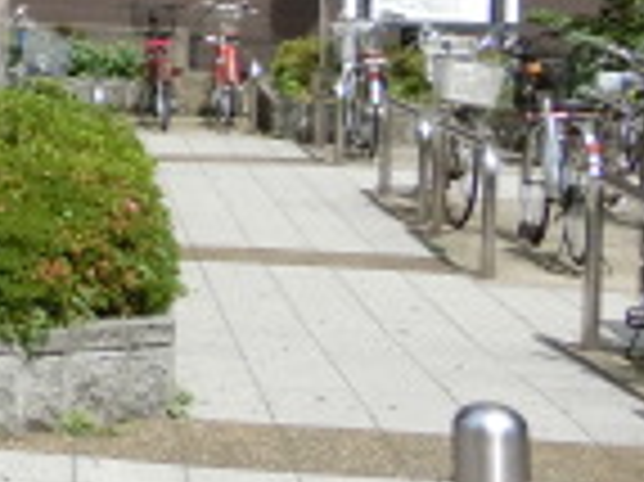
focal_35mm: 112
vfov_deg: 12.9
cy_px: -77
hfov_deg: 15.1
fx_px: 2082
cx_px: -540
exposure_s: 1/640
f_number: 3.5
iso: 80
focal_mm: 4.5
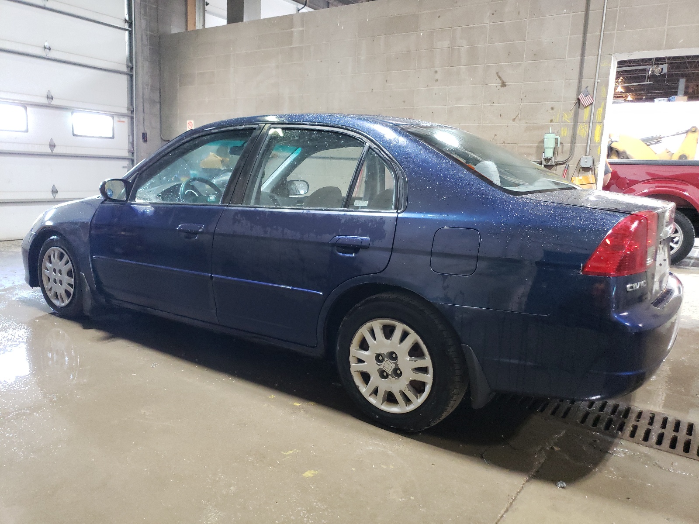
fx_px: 525
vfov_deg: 53.1
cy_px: 262
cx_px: 350
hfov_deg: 67.3
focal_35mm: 26
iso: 358
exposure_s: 1/60.2
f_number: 1.5
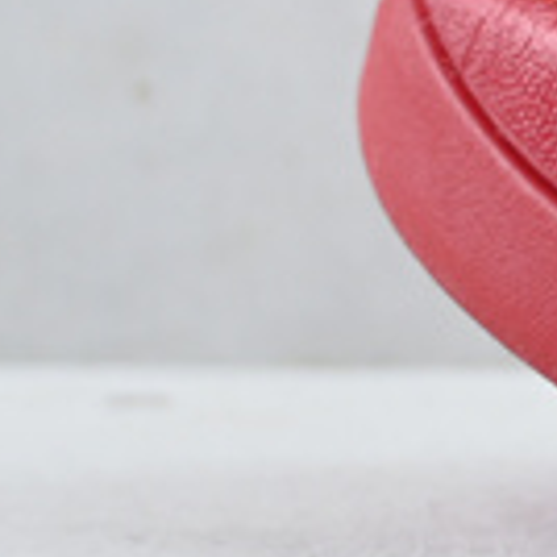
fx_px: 5407
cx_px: 2361
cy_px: -391
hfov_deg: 5.1
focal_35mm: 297
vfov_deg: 5.8
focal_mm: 26
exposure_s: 1/40
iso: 100
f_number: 4.5
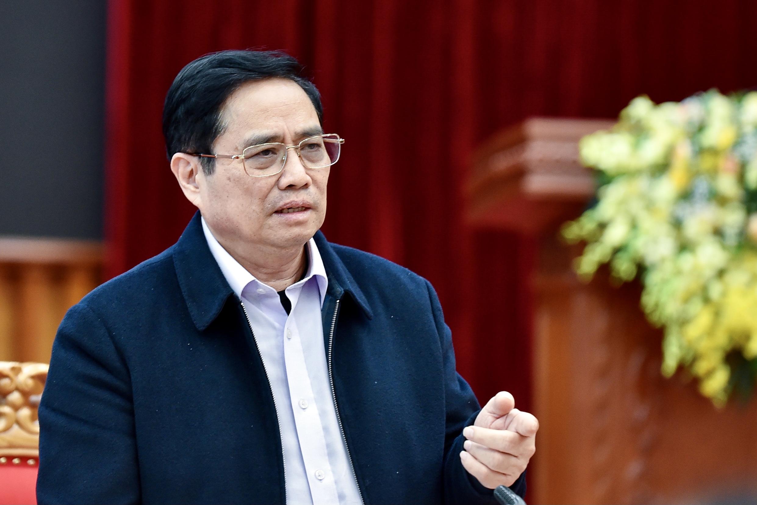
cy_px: 252
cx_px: 378
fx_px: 3154
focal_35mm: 150
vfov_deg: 9.1
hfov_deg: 13.7
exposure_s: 1/160
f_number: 3.2
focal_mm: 150
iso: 1600
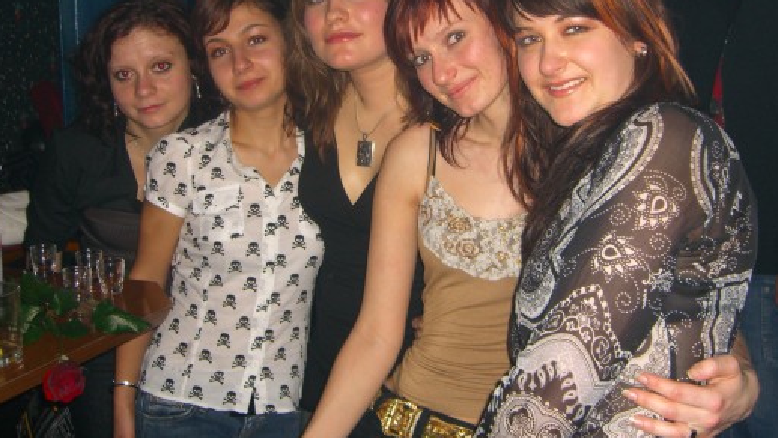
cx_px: 418
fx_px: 990
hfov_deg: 42.9
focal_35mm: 48
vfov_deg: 24.8
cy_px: 131
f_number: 2.8
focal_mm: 7.9
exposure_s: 1/60
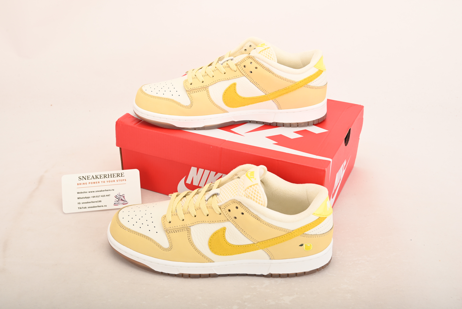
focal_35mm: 41
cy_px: 154
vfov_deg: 32.7
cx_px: 231
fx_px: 526
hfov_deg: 47.4
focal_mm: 41
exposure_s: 1/200
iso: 100
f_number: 11
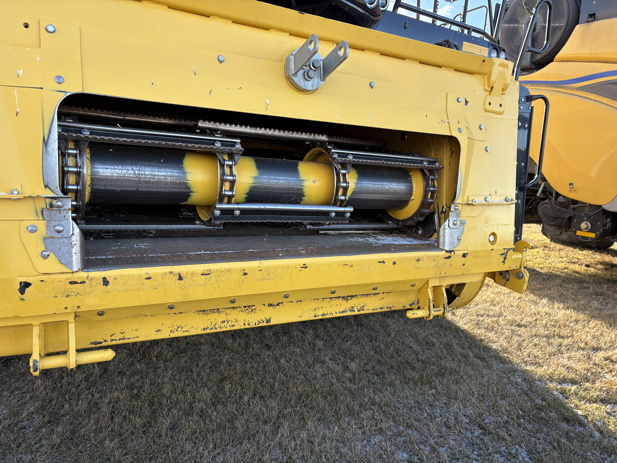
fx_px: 463
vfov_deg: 53.1
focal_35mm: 26
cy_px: 232
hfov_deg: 67.3
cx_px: 308
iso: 50
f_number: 1.6
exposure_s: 1/417
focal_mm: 5.96
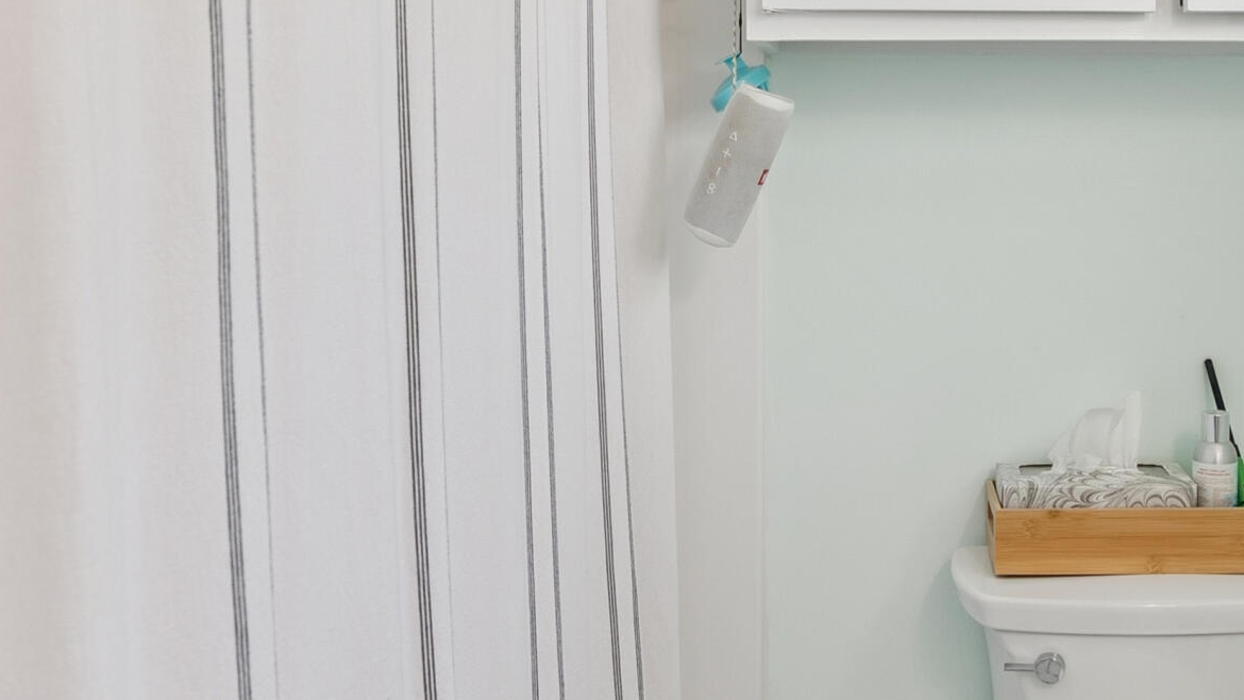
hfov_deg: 46.0
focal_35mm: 43
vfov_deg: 27.3
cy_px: 161
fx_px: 1418
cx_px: 902
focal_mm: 16
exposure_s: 1/15
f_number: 7.1
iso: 320
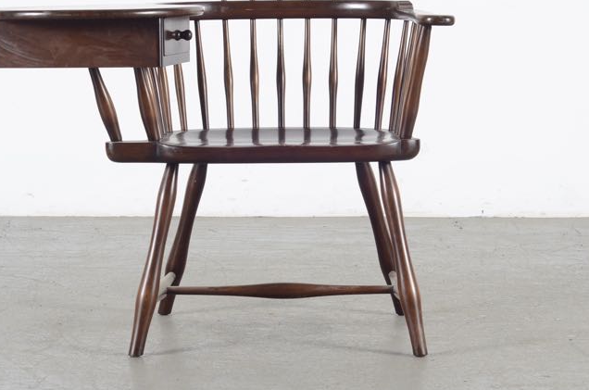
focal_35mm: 151
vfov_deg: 9.0
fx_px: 2465
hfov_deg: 13.6
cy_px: 109
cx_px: 286
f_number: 5.6
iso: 100
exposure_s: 1/125
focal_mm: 50
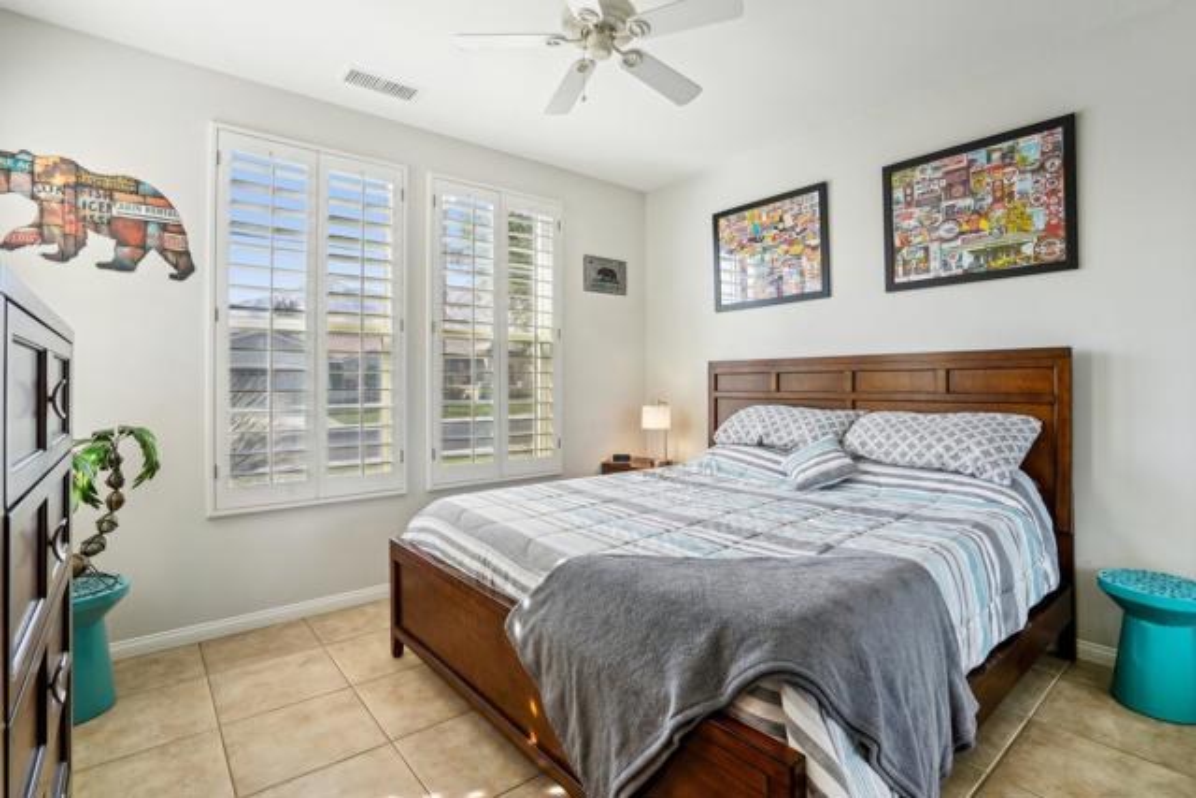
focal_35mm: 16
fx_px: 532
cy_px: 399
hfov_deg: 96.7
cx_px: 598
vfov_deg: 73.8
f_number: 8
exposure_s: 1/30
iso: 200
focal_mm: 16
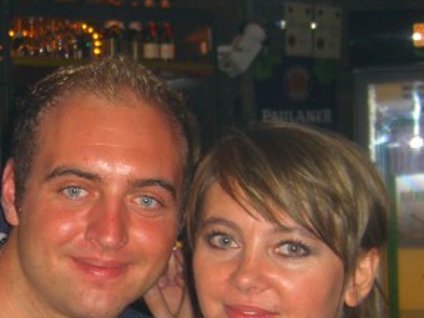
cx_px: 22
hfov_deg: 18.2
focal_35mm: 106
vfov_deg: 13.9
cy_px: 257
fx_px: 1298
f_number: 2.8
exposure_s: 1/60
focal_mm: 7.9
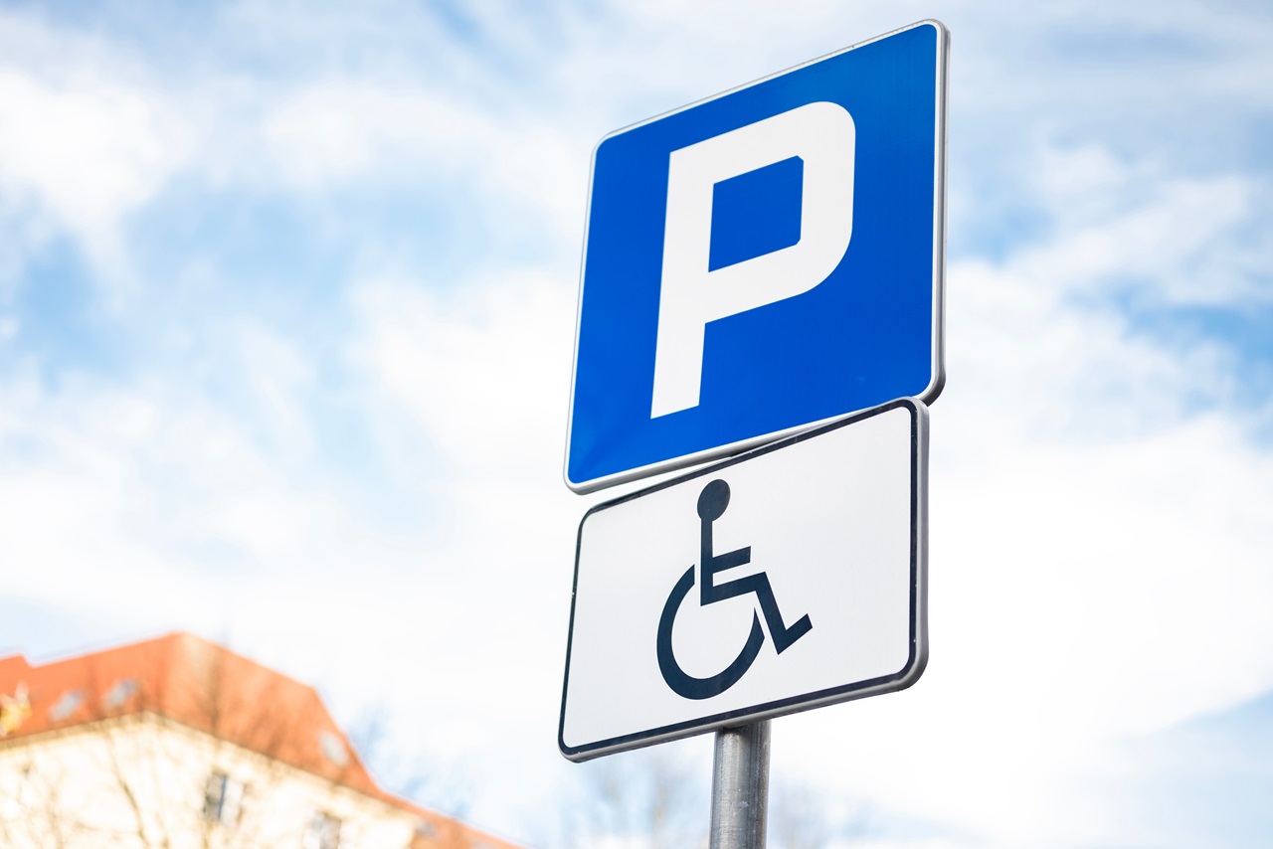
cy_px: 424
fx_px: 1768
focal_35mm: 50
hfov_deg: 39.6
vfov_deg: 27.0
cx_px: 636
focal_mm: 50
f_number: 1.8
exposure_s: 1/1600
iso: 320
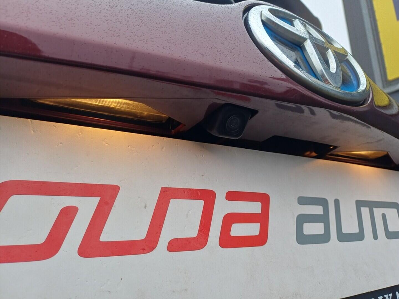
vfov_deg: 54.9
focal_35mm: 25
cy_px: 150
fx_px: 288
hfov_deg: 69.4
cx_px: 200
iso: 64
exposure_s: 1/100
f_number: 1.8
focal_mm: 4.65
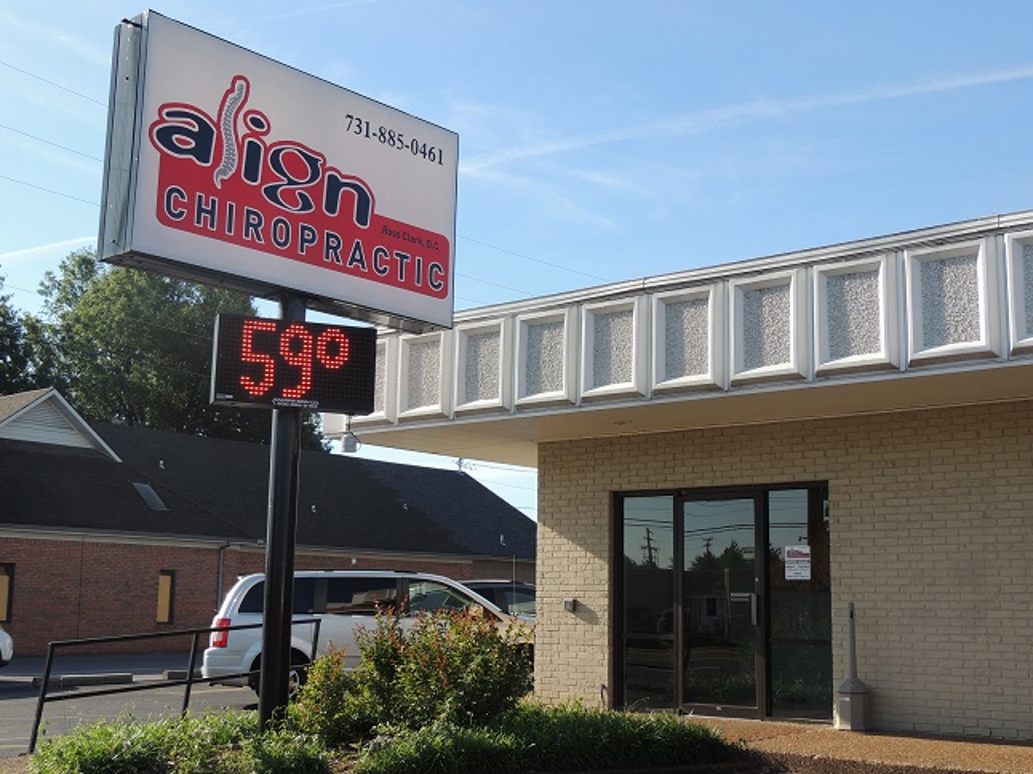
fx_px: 1283
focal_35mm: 43
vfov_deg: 33.6
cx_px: 516
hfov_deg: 43.9
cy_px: 387
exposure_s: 1/640
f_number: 3.4
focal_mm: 7.6
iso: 100
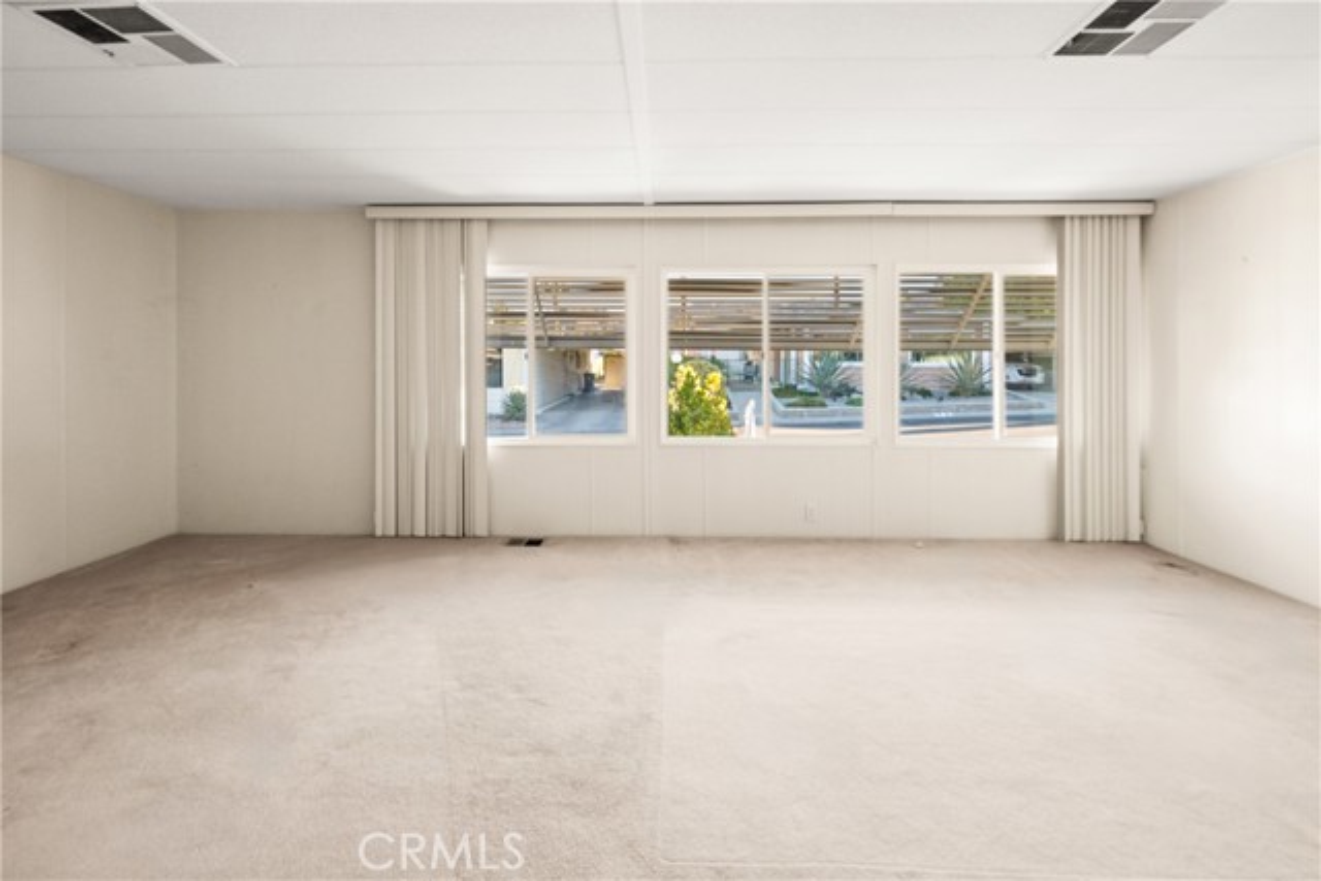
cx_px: 660
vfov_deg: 81.2
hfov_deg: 104.2
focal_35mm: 14
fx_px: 514
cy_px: 440
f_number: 8
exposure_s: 1/25
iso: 1000
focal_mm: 14
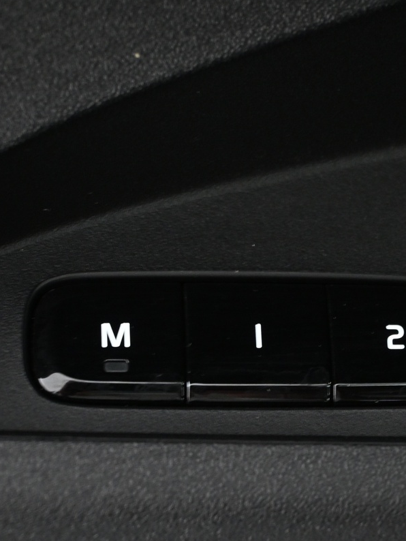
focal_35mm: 103
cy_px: 311
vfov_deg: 19.1
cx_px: 286
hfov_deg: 14.3
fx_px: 1610
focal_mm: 35
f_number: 5.3
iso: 1600
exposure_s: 1/6
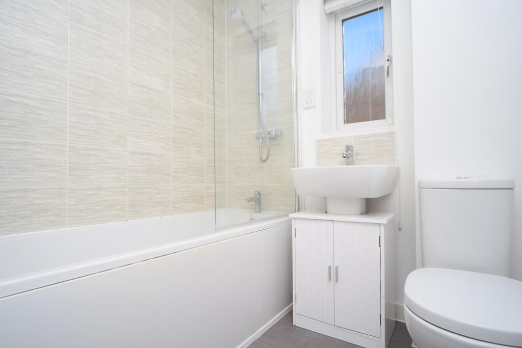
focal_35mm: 18
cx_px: 261
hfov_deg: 90.0
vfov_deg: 67.4
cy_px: 174
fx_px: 261
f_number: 4.5
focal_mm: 12
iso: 100
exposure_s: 1/200
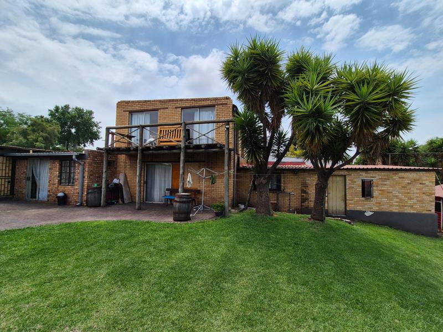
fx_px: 166
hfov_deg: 106.2
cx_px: 222
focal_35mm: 13
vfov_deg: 89.9
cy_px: 166
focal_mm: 2.2
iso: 50
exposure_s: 1/3496
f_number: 2.2
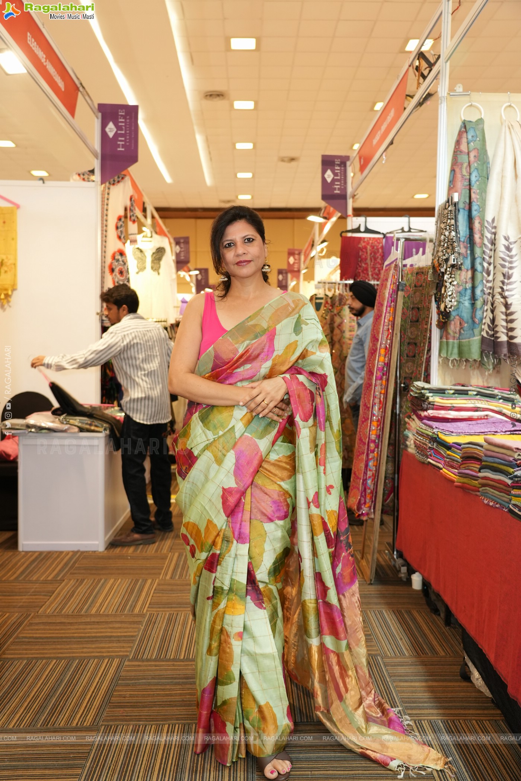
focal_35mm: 31
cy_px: 390
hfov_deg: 42.3
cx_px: 260
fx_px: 673
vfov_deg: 60.3
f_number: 4
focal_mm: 31
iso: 1250
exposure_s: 1/125
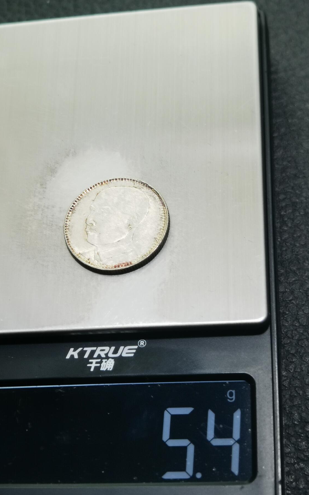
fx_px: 889
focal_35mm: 66
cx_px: 127
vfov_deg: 31.1
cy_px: 247
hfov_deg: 19.7
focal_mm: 6.67
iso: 100
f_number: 1.9
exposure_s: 1/100
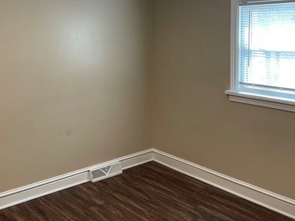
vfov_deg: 33.5
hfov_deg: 44.7
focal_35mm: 42
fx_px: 358
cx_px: 126
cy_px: 49
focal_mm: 5.1
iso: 125
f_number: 1.6
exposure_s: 1/120
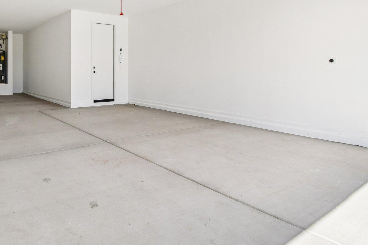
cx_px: 95
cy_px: 68
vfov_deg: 53.1
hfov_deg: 71.3
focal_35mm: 23
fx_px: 235
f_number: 9
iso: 400
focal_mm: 10
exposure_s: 1/320
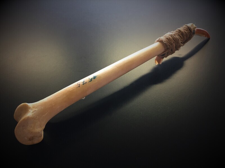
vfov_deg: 48.2
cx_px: 112
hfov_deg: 61.7
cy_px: 84
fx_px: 188
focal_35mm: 29
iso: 80
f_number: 2.2
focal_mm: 4.15
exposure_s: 1/33
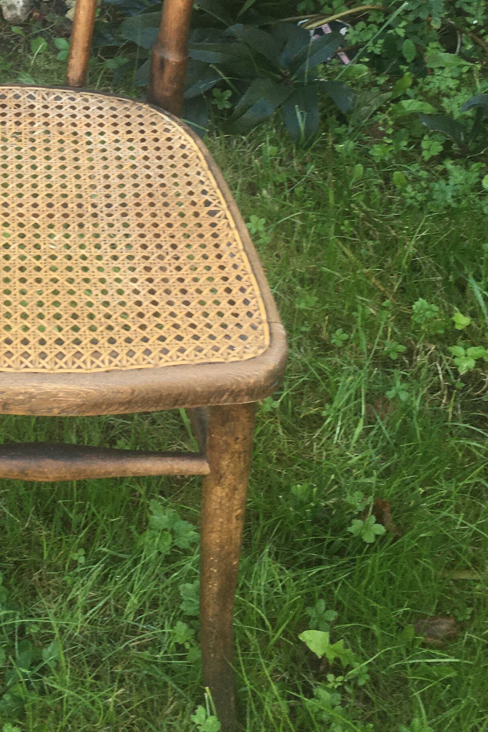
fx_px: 1362
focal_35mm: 67
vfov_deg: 29.3
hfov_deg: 19.7
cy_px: 125
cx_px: 2
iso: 40
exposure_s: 1/100
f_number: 2.2
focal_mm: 4.15
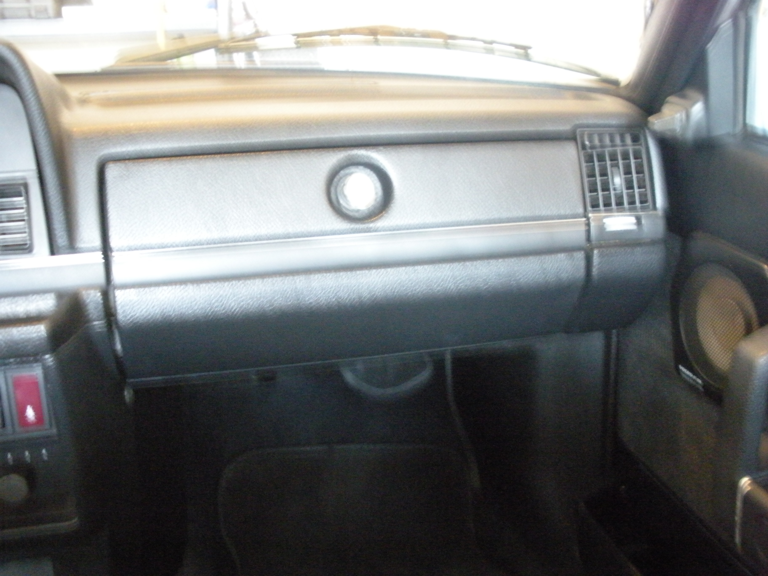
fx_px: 799
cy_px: 288
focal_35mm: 36
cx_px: 384
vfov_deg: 39.7
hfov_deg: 51.4
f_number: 3.5
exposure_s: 1/3
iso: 800
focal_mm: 6.3
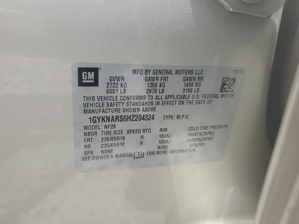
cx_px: 150
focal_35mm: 26
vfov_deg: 53.1
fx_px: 225
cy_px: 112
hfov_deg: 67.3
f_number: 1.5
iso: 50
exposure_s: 1/833
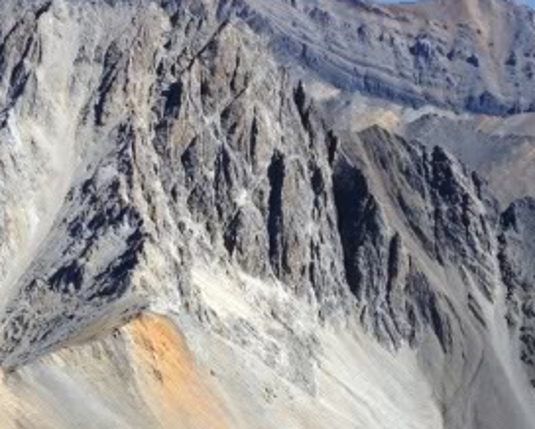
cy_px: 218
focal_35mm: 86
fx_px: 1363
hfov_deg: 21.3
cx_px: -27
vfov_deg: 17.9
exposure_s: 1/800
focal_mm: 14.4
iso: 125
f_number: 6.3
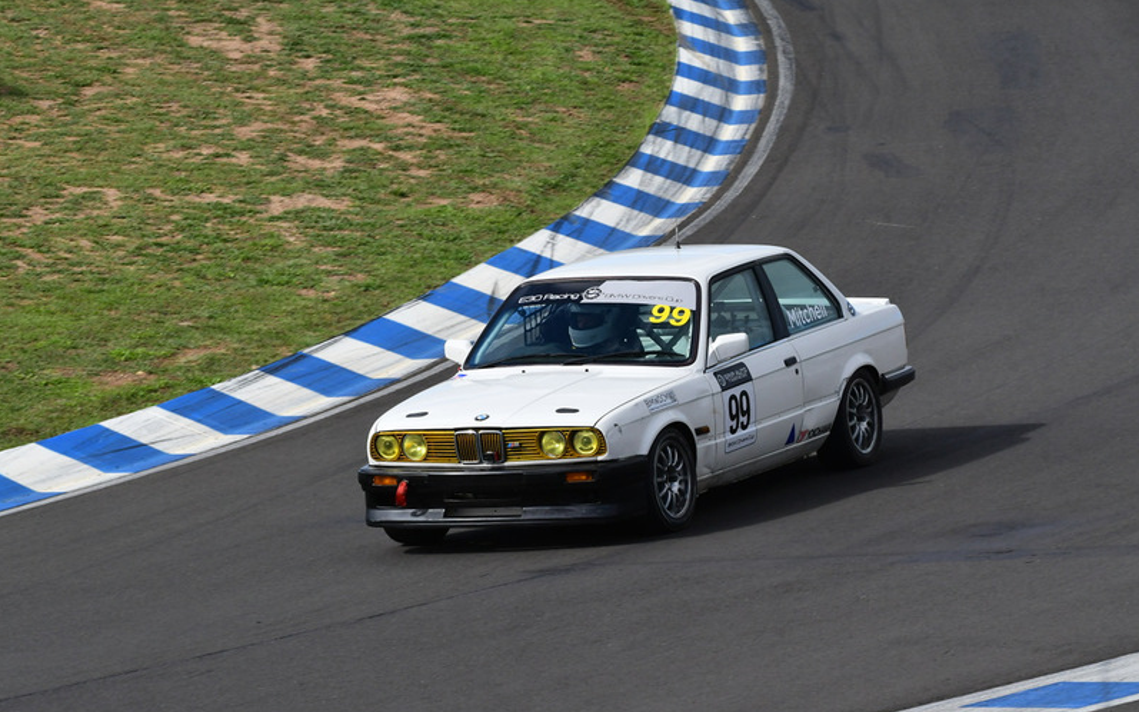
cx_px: 569
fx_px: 9529
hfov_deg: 6.8
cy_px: 376
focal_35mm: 307
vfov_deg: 4.3
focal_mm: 200
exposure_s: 1/640
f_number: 13
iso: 640
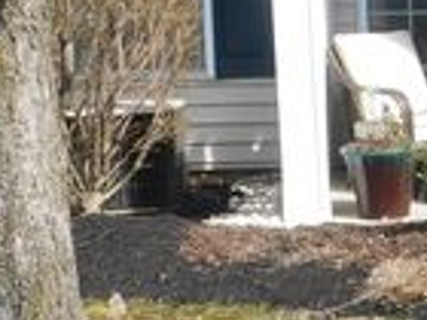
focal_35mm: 107
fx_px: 1320
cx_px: 671
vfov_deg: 13.8
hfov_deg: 16.5
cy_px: 117
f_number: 3.2
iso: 125
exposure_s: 1/800
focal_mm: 5.3
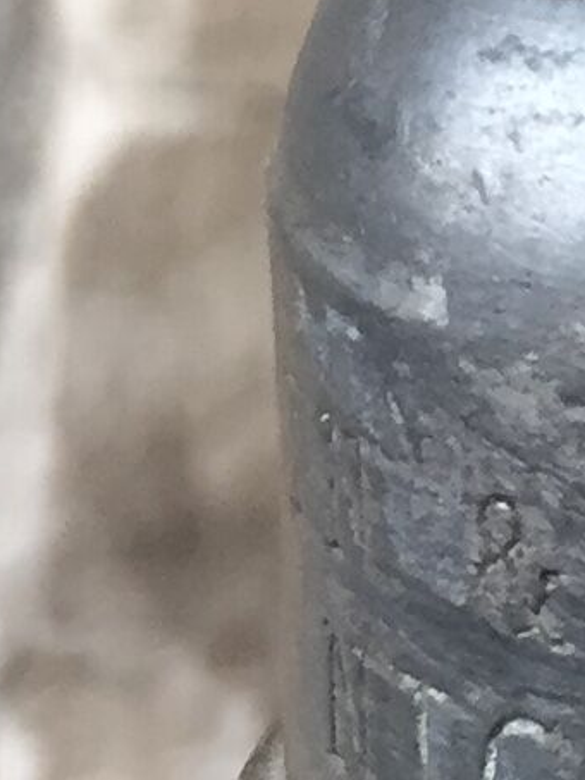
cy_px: -336
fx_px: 4707
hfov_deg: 6.9
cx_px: 1208
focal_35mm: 209
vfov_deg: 9.2
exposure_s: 1/33
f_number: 2.2
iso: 100
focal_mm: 4.15
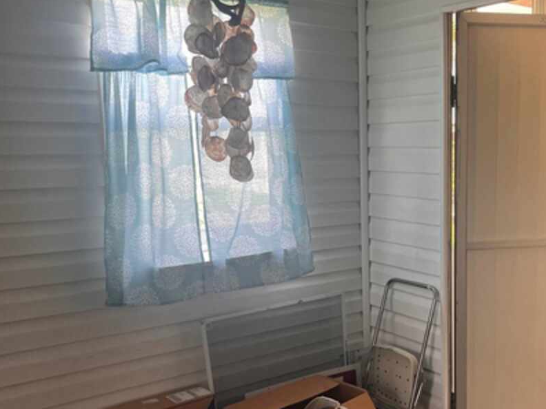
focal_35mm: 42
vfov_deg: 34.3
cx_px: 384
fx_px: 662
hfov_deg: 43.8
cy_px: 238
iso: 125
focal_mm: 5.1
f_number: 1.6
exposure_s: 1/104
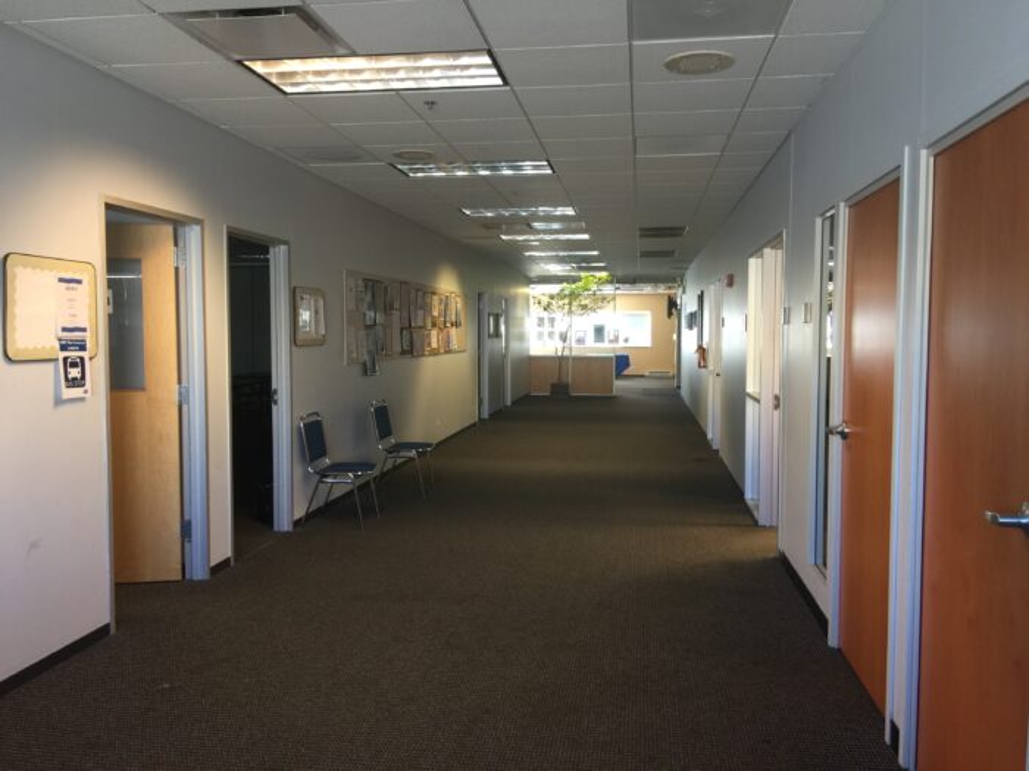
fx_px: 862
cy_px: 386
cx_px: 514
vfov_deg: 48.2
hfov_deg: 61.7
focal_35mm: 29
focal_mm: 4.15
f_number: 2.2
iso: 40
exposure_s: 1/15
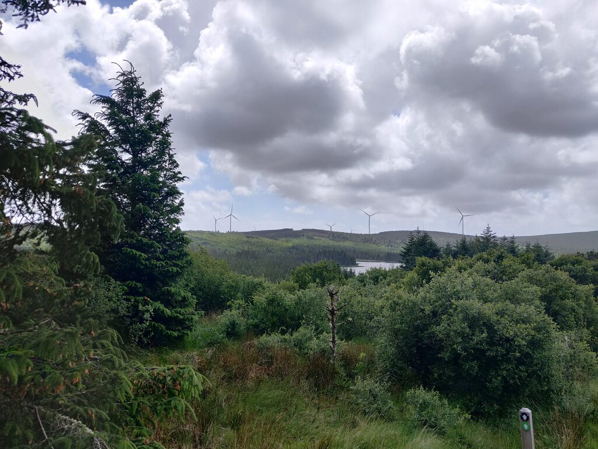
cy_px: 224
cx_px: 299
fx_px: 432
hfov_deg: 69.4
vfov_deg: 54.9
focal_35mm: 25
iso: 100
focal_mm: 4.25
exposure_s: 1/299
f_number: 1.7
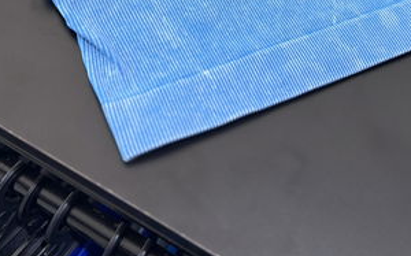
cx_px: 236
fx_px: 548
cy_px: -55
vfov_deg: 23.8
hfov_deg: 41.0
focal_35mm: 49
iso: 50
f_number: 1.6
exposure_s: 1/121
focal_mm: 5.96
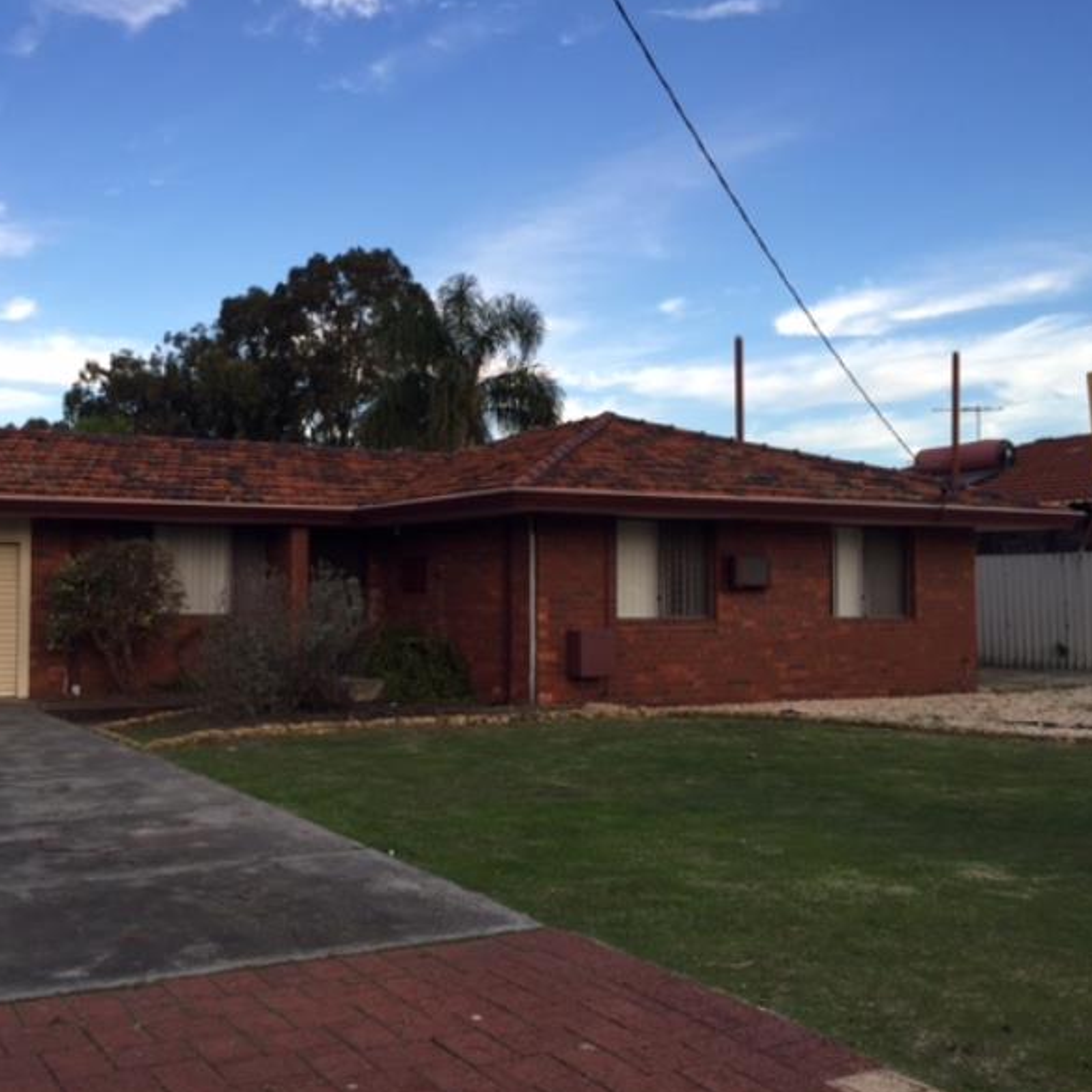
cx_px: 358
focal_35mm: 35
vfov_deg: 47.2
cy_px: 542
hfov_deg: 46.4
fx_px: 1249
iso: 32
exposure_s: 1/284
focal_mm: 4.15
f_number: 2.2
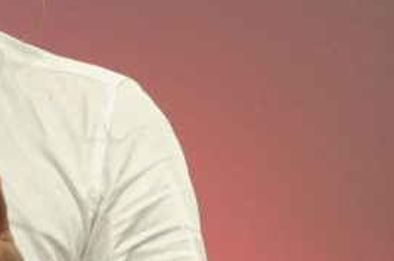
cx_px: -193
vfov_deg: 1.5
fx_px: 9821
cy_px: -63
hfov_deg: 2.3
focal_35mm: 899
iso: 1000
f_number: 4.5
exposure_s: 1/500
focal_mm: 200
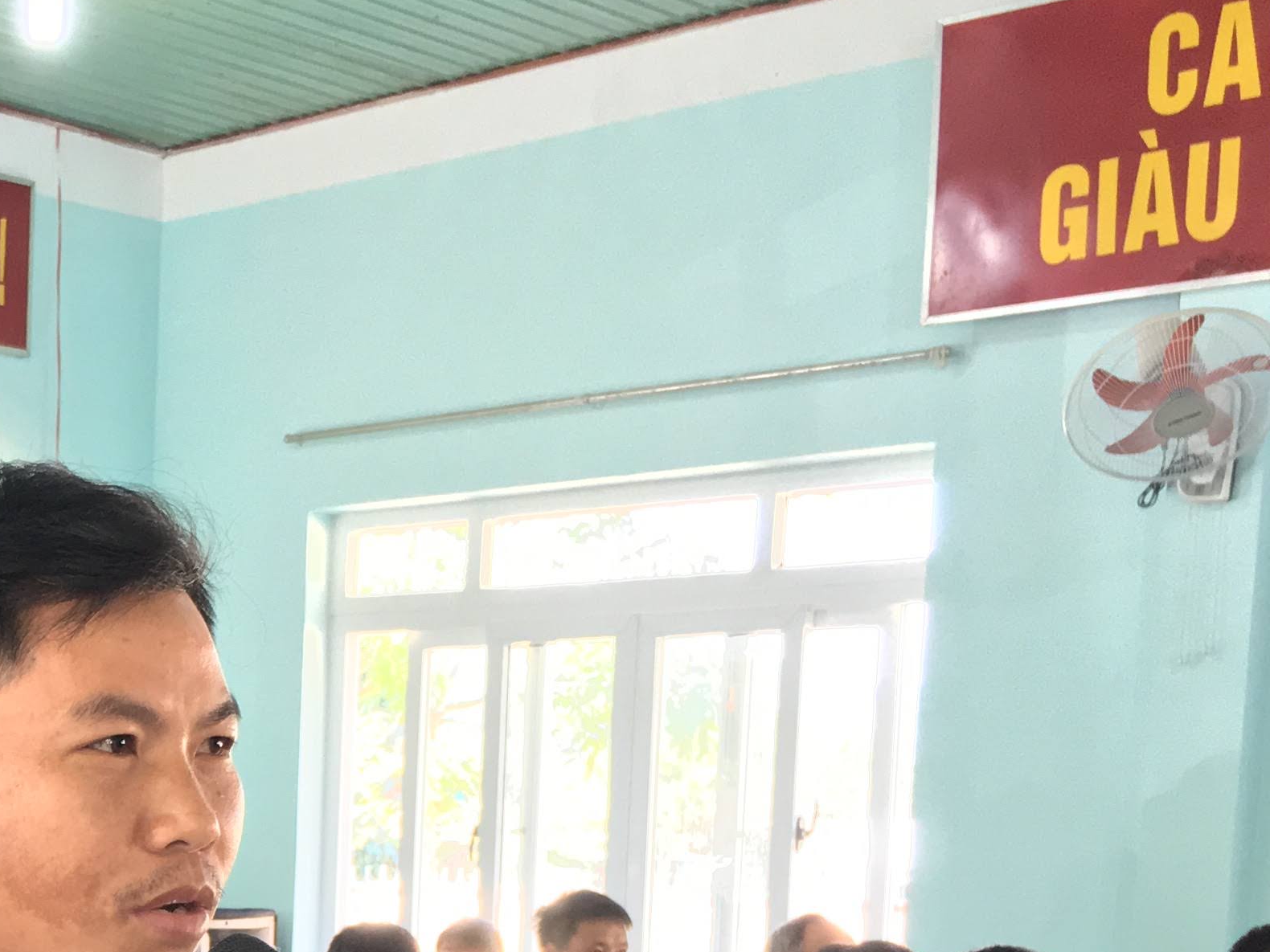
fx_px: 2715
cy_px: 1157
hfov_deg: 24.4
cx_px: -164
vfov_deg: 18.8
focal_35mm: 74
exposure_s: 1/33
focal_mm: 4.15
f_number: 2.2
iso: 50
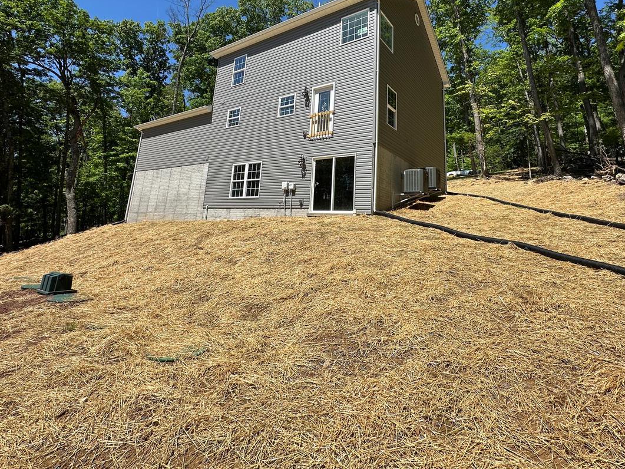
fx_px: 343
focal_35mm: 19
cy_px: 156
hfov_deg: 84.7
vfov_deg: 66.8
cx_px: 311
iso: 50
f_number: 2.2
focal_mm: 2.22
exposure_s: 1/2257
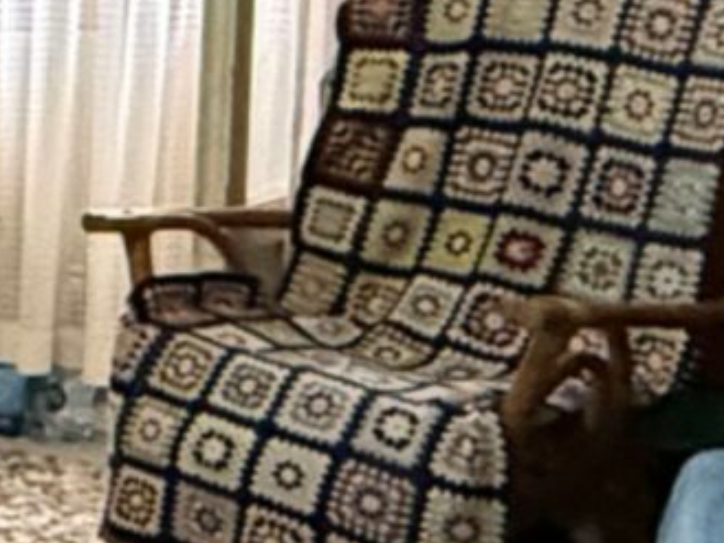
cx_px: -764
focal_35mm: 109
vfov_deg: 13.5
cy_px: 37
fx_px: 2281
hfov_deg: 14.6
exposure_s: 1/50
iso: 800
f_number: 2.2
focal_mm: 2.22
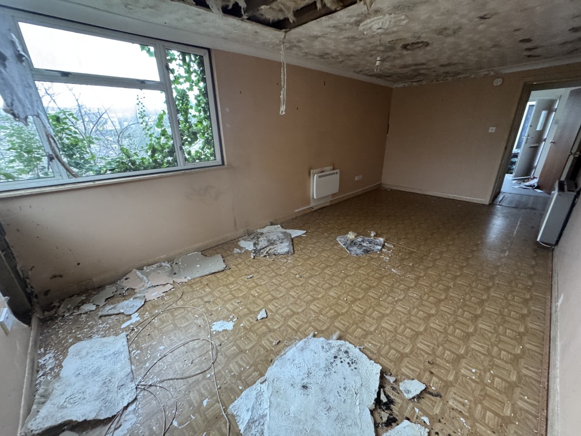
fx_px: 235
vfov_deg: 85.7
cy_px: 218
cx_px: 290
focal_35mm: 14
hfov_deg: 102.1
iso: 500
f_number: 2.2
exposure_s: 1/60
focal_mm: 2.22
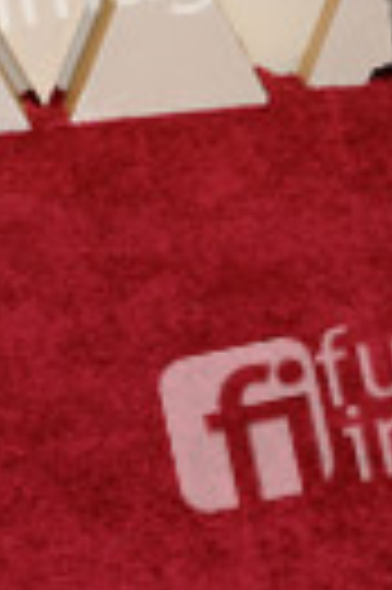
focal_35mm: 190
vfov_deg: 10.5
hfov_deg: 7.1
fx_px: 3111
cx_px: 525
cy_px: -270
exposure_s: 1/200
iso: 800
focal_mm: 62
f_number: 7.1
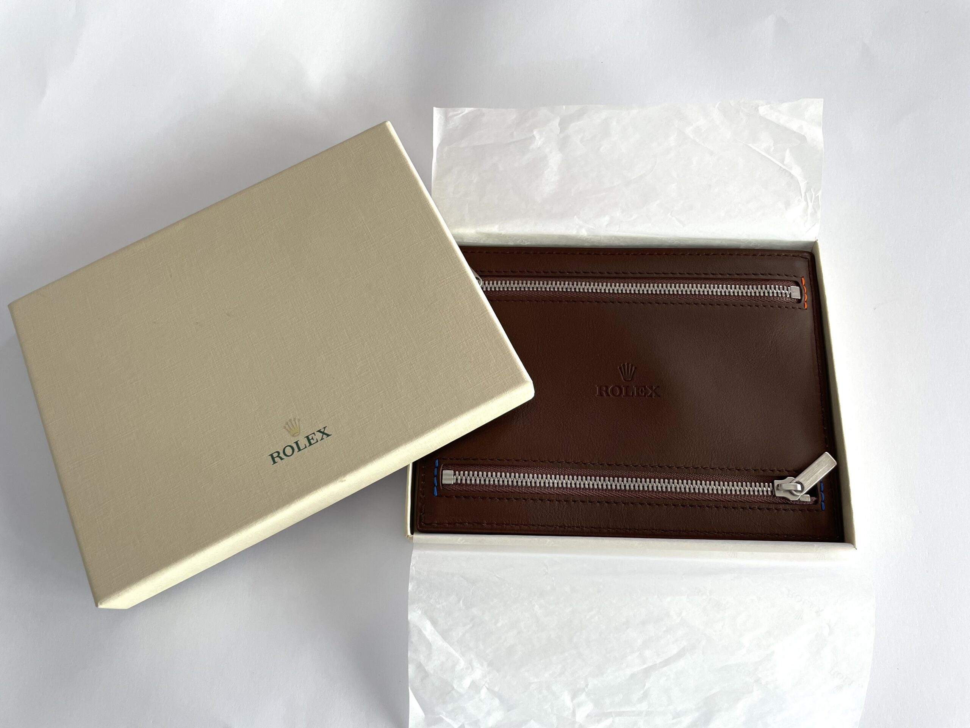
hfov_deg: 67.3
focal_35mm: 26
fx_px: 729
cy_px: 364
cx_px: 485
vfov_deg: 53.1
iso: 80
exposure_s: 1/121
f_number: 1.6
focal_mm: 4.2
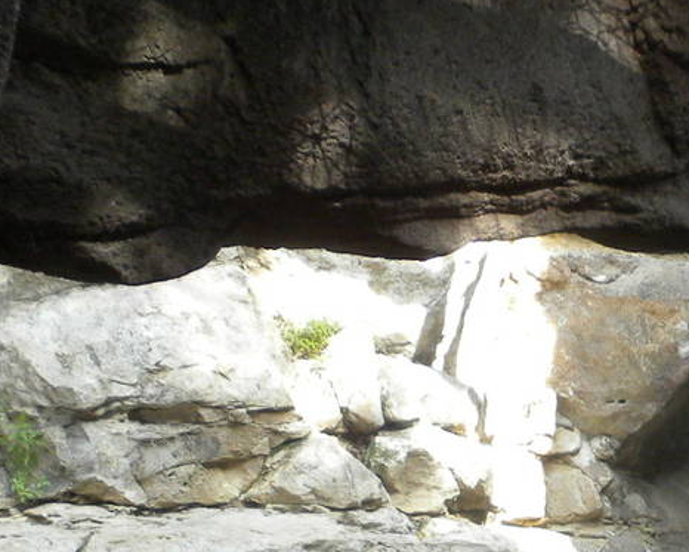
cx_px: 617
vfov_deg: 12.1
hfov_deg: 15.3
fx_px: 2529
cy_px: 719
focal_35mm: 124
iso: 133
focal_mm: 6.6
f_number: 3.5
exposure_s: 1/97.1
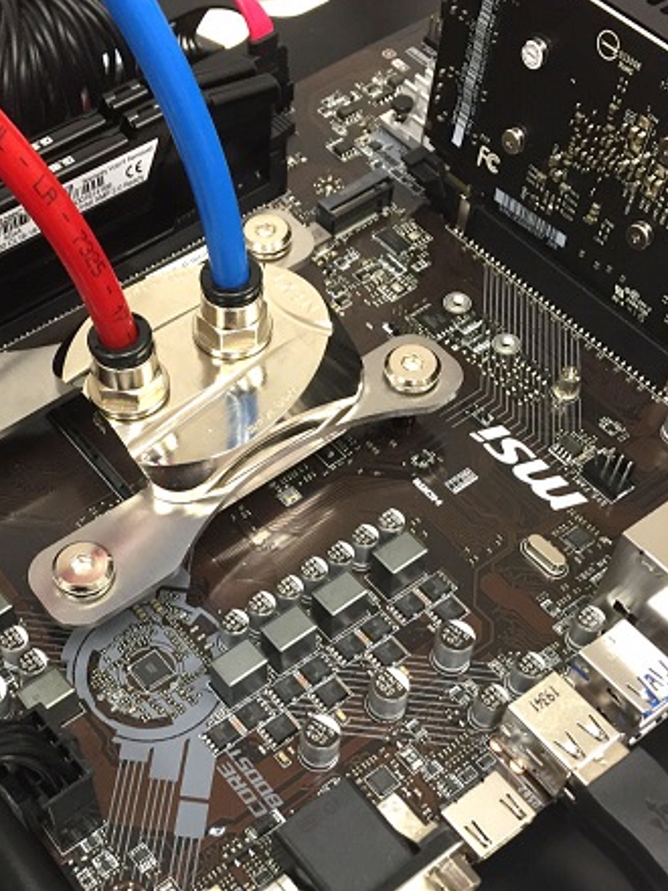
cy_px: 584
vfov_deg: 42.4
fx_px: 1132
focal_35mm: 44
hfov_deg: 32.5
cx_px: 208
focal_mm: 4.2
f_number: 2.2
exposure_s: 1/33
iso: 64
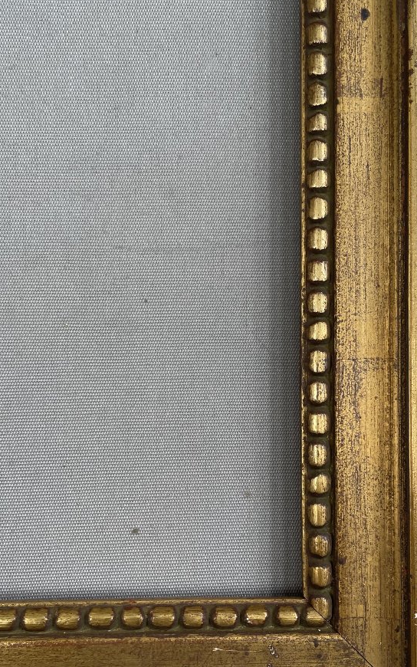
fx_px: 691
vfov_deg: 51.2
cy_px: 404
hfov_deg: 33.6
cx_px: 205
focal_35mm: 38
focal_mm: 4.2
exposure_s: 1/121
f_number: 1.6
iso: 64
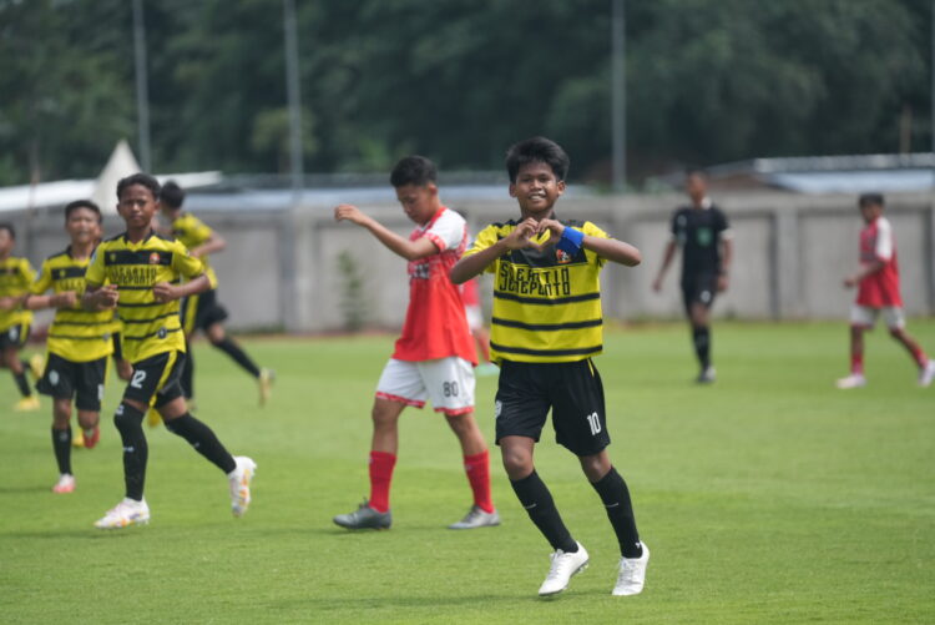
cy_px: 312
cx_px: 468
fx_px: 5197
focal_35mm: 200
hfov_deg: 10.3
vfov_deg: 6.9
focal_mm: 200
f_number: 2.8
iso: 800
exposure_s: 1/5000
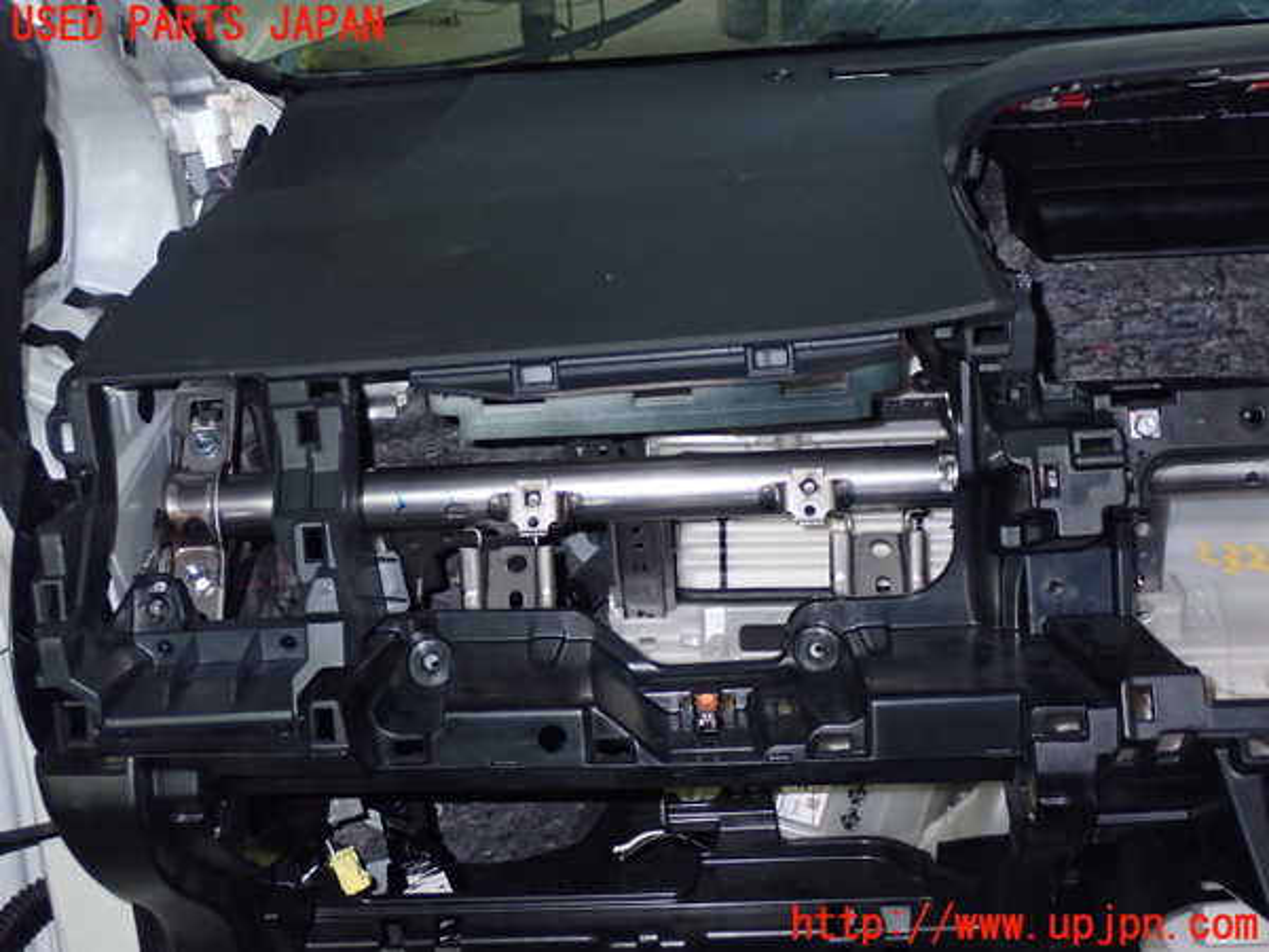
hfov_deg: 35.5
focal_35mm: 54
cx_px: 634
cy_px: 476
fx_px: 1980
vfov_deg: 27.0
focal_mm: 9.65
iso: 640
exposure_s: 1/50
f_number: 3.3
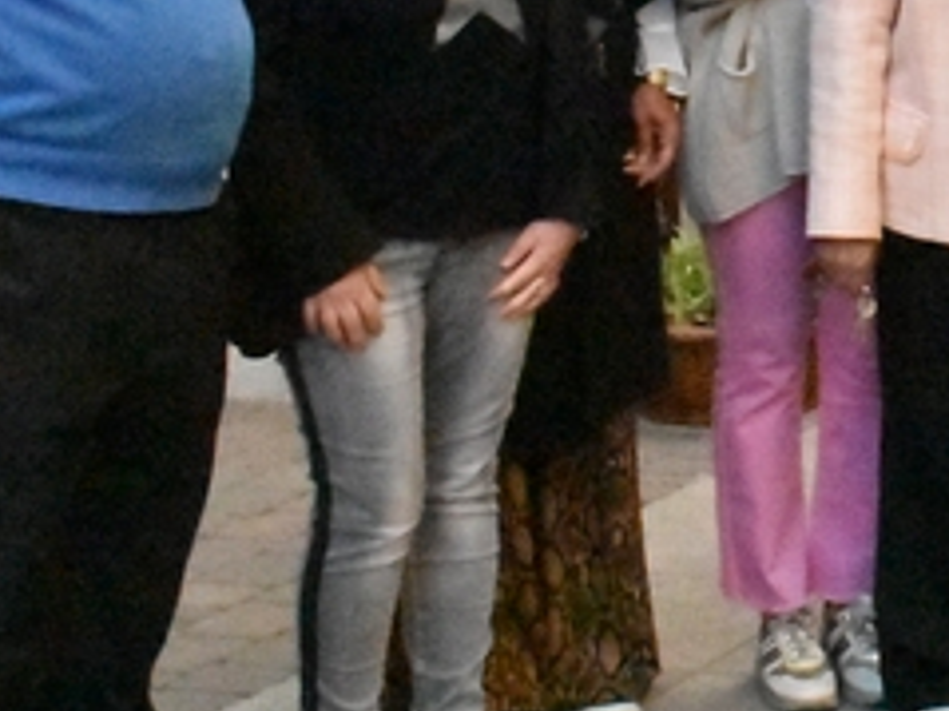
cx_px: 1525
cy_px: 71
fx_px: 4466
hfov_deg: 11.5
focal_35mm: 163
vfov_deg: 9.1
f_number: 18
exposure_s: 1/1250
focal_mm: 30
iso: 25600
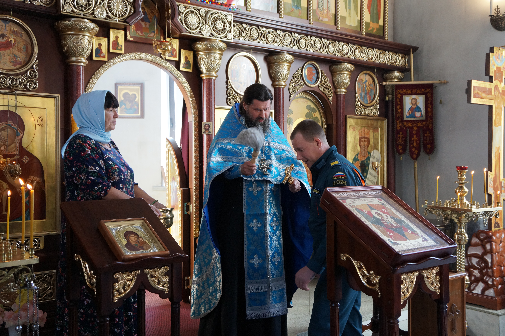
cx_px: 252
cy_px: 168
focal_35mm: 39
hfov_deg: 49.6
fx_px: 547
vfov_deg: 34.2
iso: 800
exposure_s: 1/160
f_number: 4
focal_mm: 26
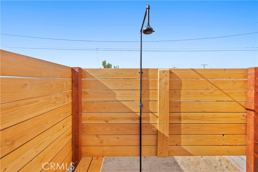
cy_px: 86
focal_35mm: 16
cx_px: 129
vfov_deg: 73.8
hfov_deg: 96.7
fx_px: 115
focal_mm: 16
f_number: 11
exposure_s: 1/160
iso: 400
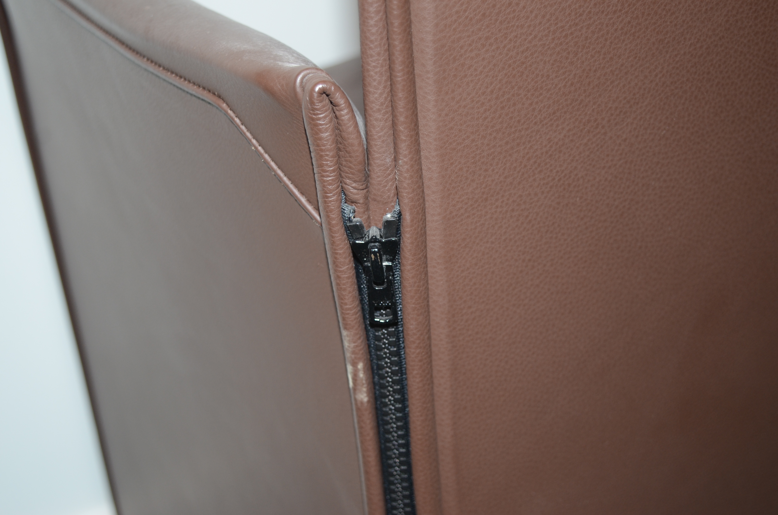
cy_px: 258
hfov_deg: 33.5
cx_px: 389
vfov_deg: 22.5
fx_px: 1294
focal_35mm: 60
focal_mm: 40
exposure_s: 1/60
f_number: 5
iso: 400
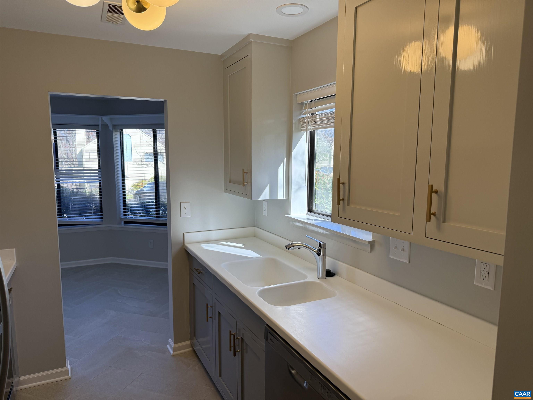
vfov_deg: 56.8
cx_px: 266
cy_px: 200
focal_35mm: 24
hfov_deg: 71.6
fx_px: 370
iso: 100
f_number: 1.78
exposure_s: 1/491
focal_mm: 6.76
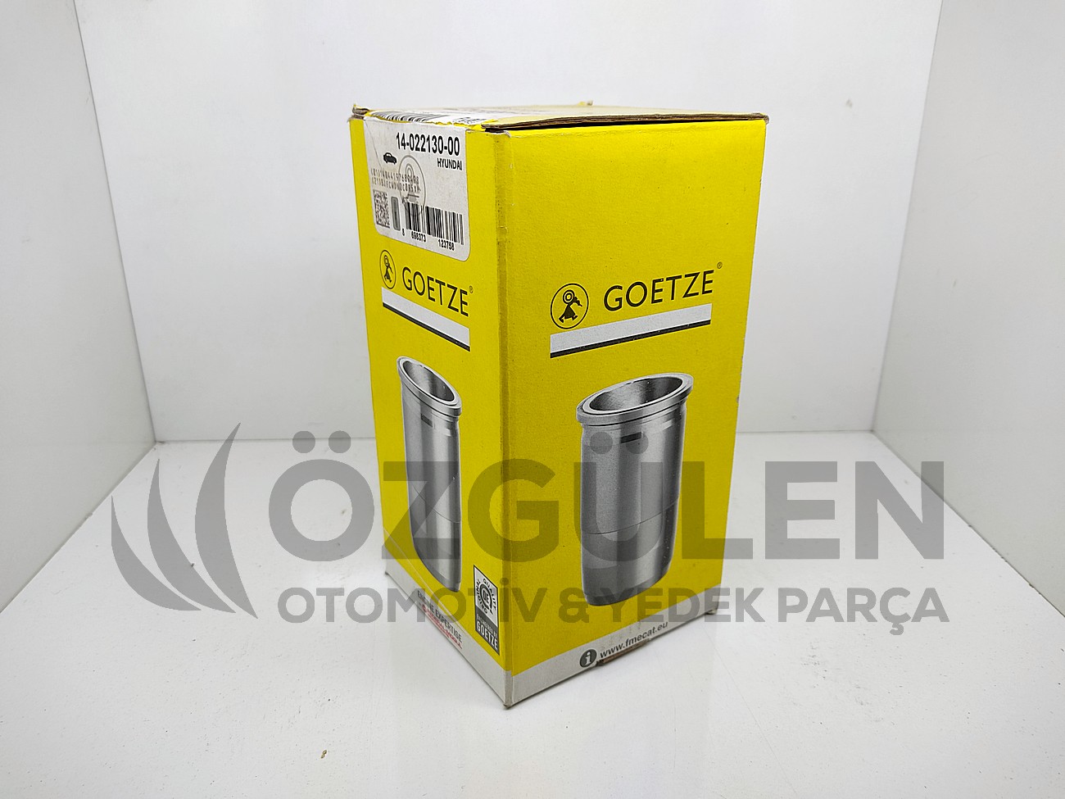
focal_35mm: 26
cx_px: 532
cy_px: 400
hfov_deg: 67.3
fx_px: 800
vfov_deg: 53.1
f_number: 1.79
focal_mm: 4.74
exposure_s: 1/100
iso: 109
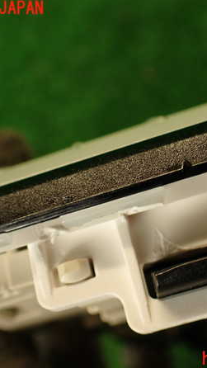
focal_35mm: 44
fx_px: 429
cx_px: 141
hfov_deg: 26.9
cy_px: 184
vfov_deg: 46.4
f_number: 2.3
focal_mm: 5.4
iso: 160
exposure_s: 1/60
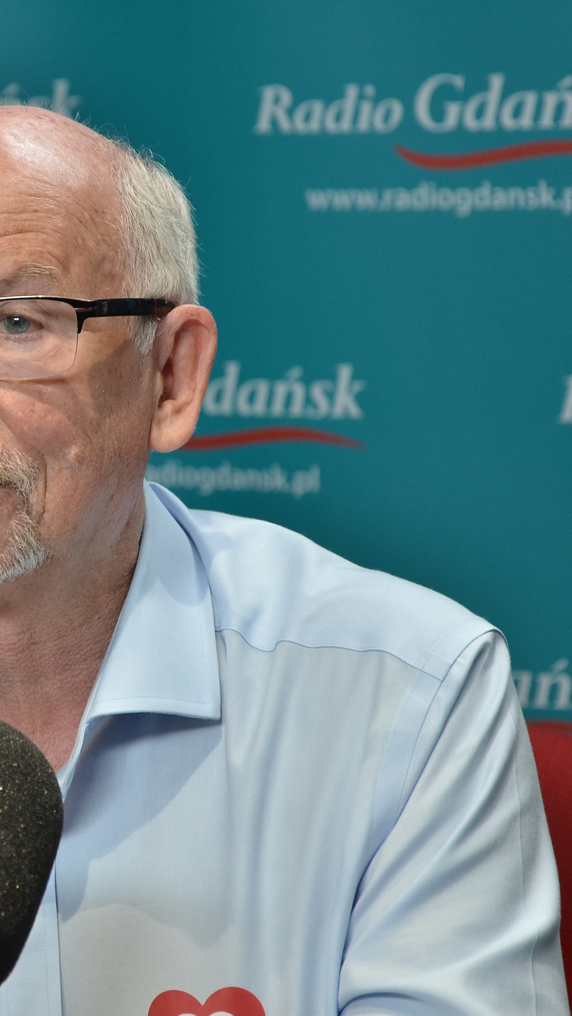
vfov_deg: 11.3
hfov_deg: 6.4
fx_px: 5122
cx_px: -23
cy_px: 508
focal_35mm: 190
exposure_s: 1/40
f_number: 5.3
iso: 560
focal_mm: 80
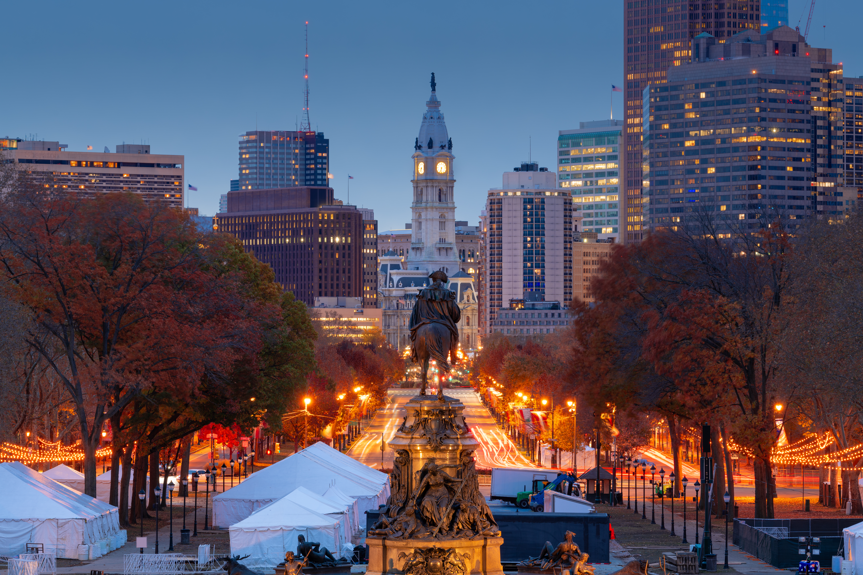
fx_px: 3236
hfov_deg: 15.2
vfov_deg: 10.2
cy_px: 288
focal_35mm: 135
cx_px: 432
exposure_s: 30
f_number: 10
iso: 64
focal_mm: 135
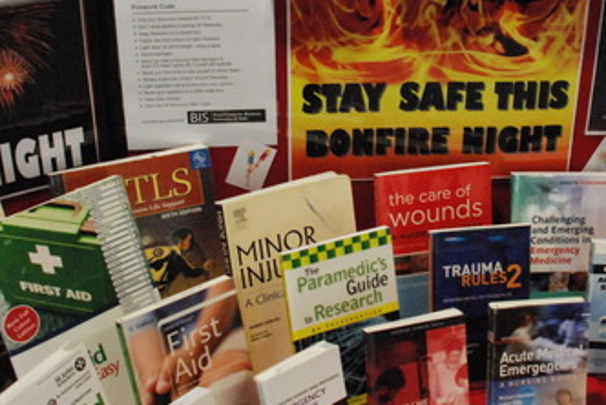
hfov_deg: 37.8
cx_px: 402
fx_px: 876
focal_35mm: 52
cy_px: 135
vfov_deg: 25.9
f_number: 5
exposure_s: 1/100
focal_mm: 18
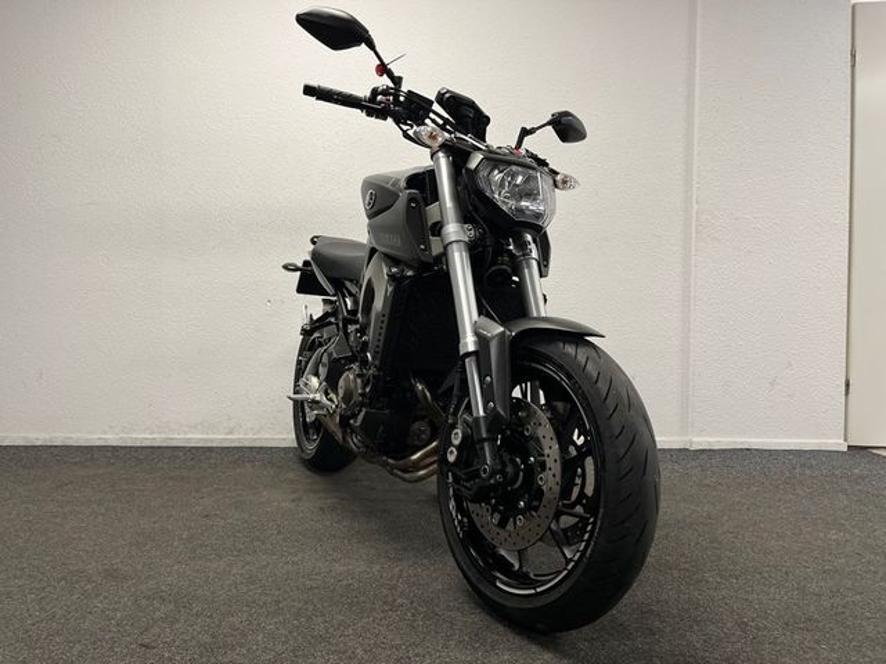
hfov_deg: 67.3
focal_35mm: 26
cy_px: 332
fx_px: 665
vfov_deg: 53.1
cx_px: 443
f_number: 1.6
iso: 125
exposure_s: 1/100
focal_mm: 5.1
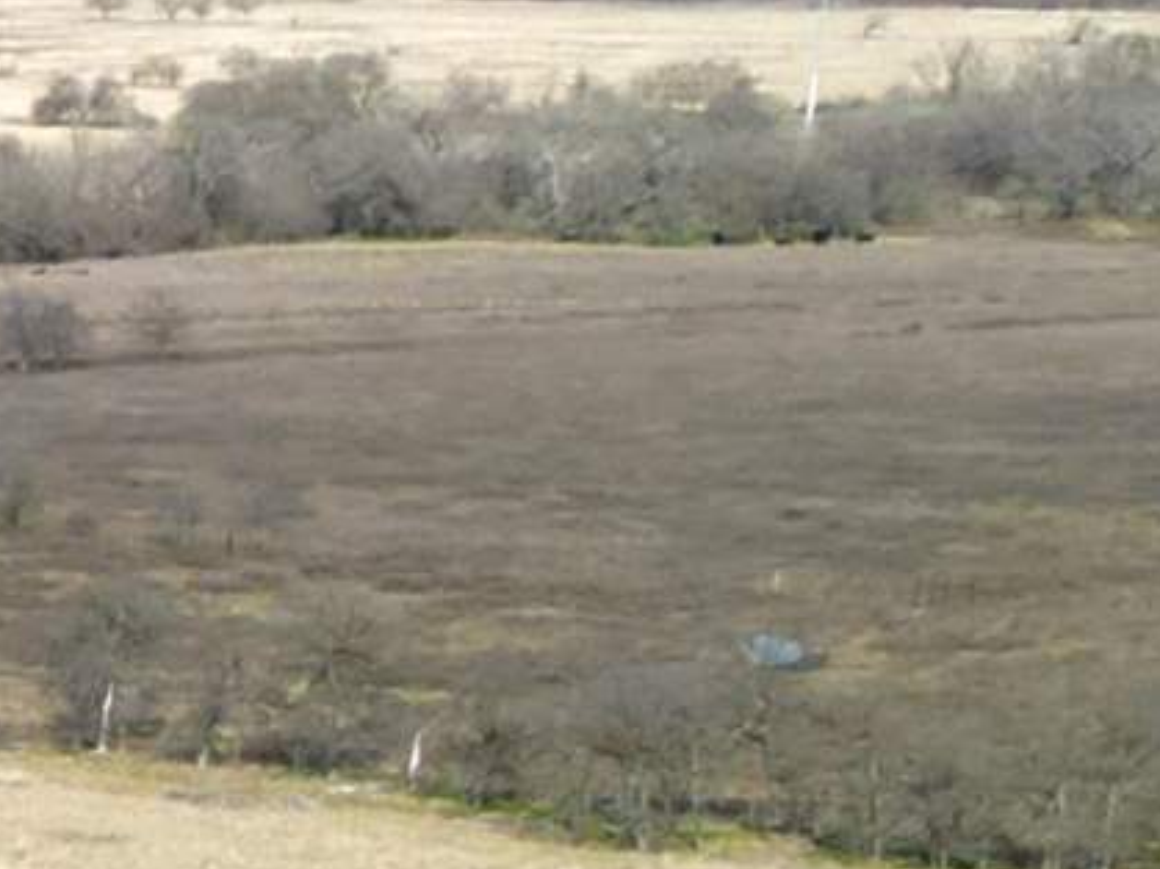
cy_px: 1723
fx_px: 5896
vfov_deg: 8.1
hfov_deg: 9.6
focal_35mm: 176
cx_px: -1838
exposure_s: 1/500
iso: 100
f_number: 1.7
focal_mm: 6.72
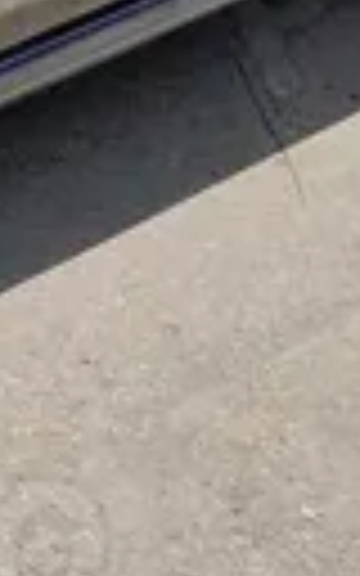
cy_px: -234
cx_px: -904
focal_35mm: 190
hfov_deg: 6.1
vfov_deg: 10.7
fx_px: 2983
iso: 50
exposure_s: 1/1040
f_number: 1.8
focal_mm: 5.4
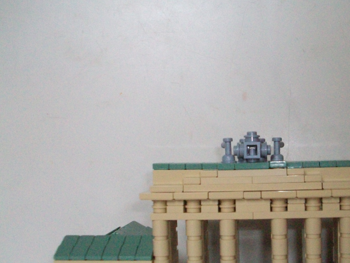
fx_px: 516
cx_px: 250
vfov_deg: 28.6
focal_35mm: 51
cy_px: 139
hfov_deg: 36.8
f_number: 2.8
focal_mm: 5.7
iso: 376
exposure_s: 1/125
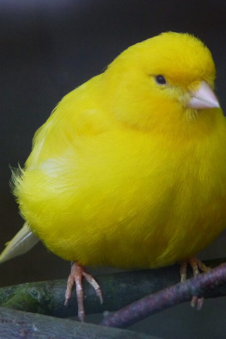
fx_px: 3467
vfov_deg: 5.6
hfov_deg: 3.7
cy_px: 169
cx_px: 115
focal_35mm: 368
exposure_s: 1/80
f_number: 4.9
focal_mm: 45.4
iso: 400
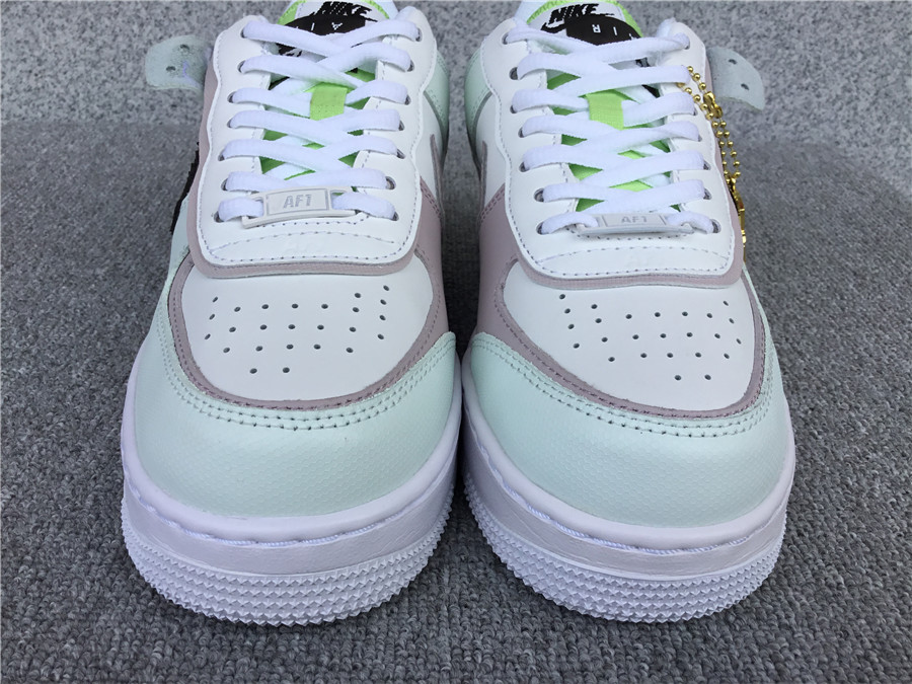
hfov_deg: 58.4
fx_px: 817
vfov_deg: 45.4
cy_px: 342
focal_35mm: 31
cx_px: 456
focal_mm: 3.3
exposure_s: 1/646
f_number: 2.4
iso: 25
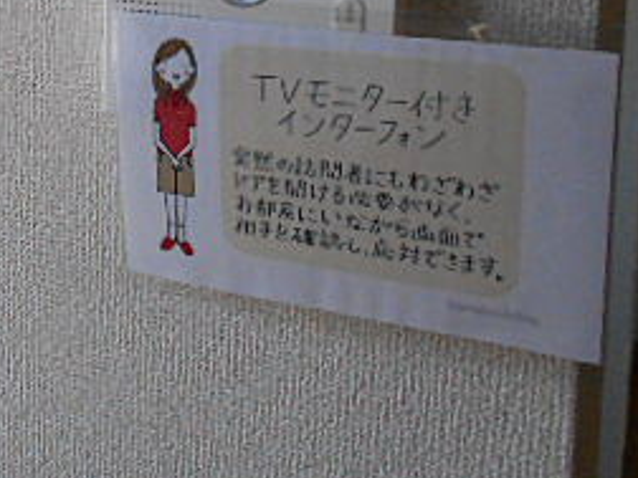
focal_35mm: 66
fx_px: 1216
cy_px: -30
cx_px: -25
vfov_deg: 21.3
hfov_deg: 27.4
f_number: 3.2
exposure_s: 1/250
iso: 280
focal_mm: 4.6
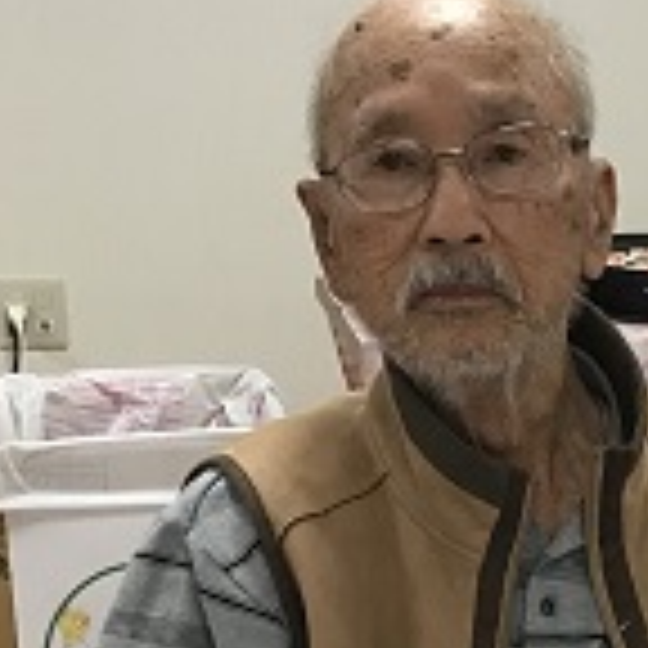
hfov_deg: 17.6
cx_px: 742
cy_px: 722
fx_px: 2012
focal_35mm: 95
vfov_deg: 17.6
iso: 64
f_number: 2.4
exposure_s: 1/30
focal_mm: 3.3
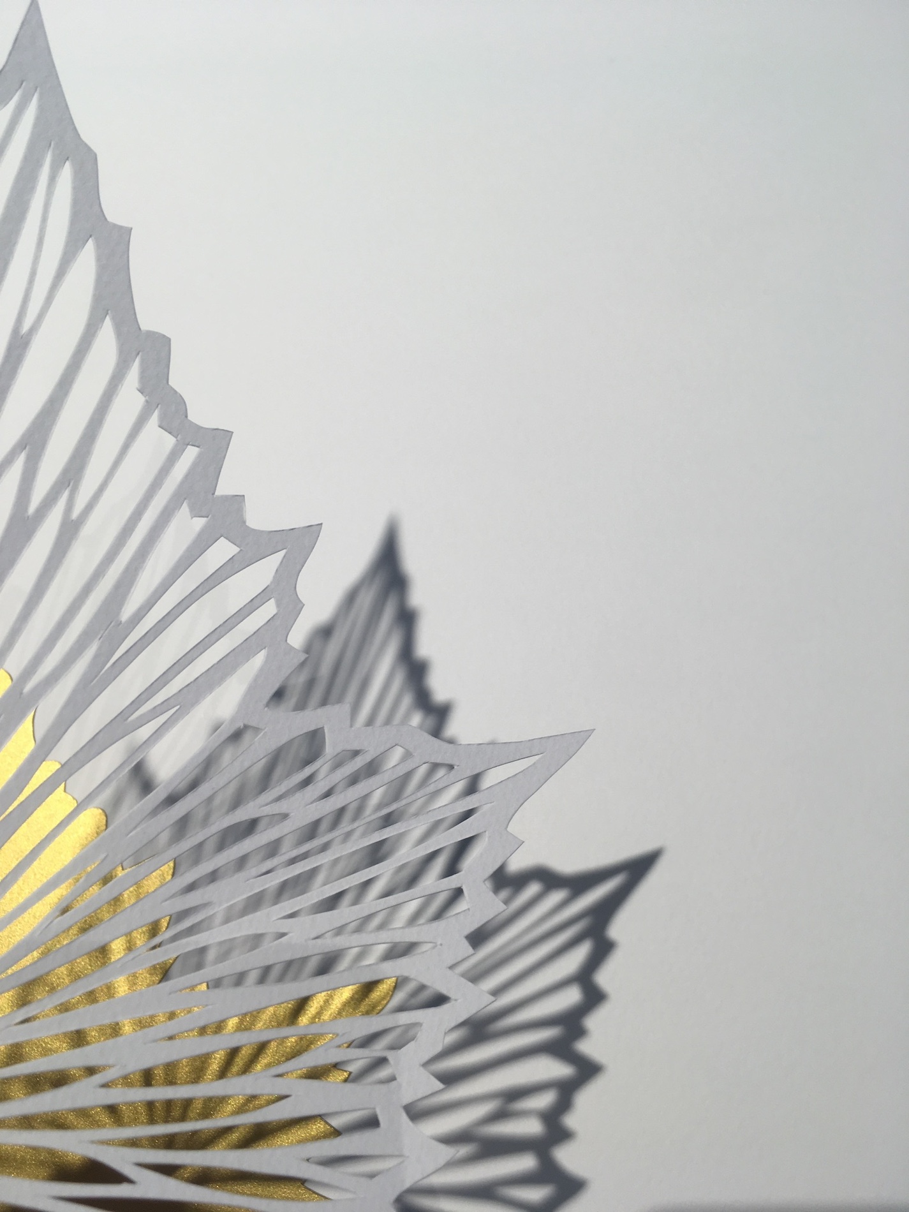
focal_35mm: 29
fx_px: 1015
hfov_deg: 48.2
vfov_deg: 61.7
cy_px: 606
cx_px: 454
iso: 25
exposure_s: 1/100
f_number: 2.2
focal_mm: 4.15
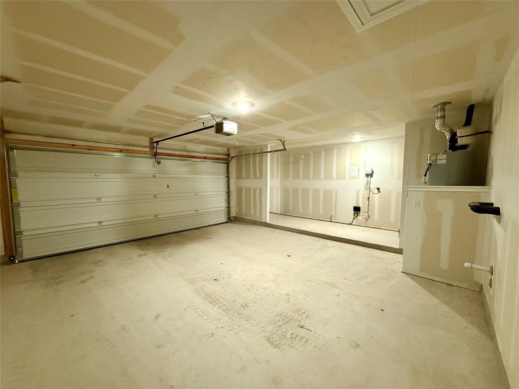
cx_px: 260
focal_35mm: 14
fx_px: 210
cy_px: 194
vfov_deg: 85.7
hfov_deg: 102.1
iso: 800
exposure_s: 1/60
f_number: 2.2
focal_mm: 2.22
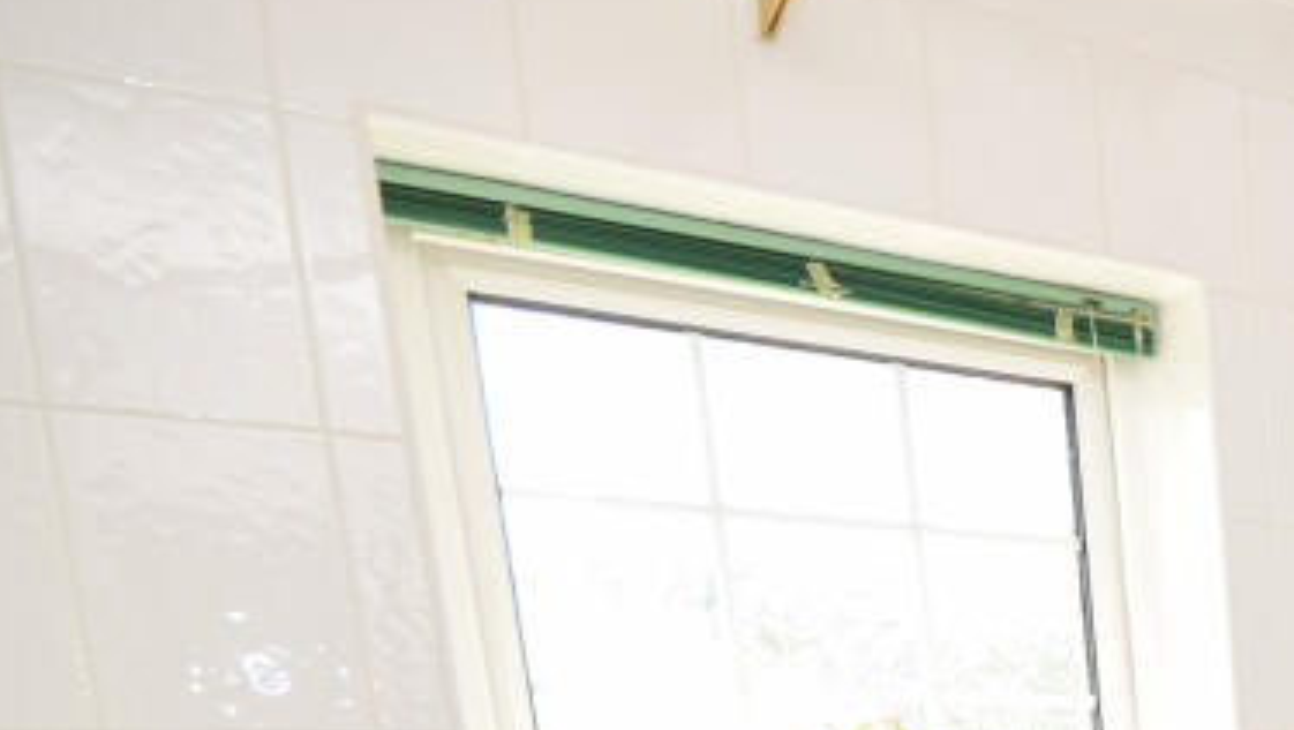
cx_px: 1619
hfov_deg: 35.2
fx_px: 1476
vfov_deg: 22.3
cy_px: 1130
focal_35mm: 43
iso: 400
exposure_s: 1/60
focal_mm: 10
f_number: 9
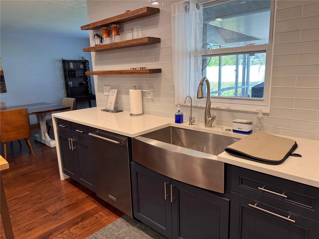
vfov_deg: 56.8
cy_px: 120
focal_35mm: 24
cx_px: 160
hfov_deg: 71.6
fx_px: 221
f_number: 1.78
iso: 160
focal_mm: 6.76
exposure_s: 1/120
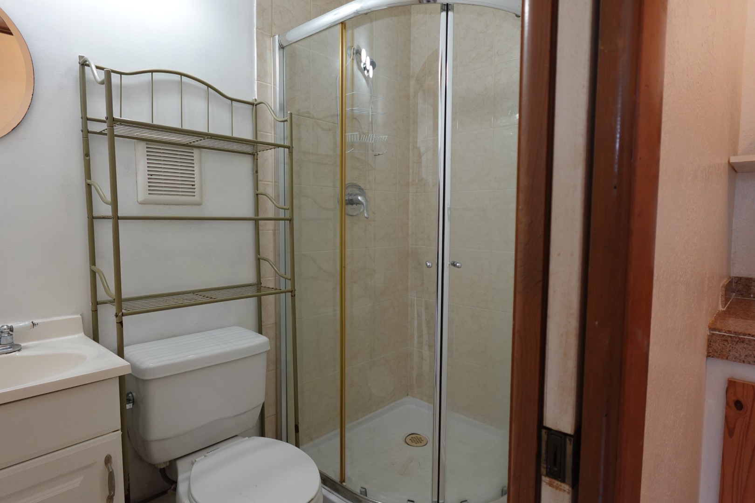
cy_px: 252
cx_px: 378
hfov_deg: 84.0
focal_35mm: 20
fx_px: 419
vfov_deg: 61.9
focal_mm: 7.6
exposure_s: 1/80
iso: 200
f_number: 2
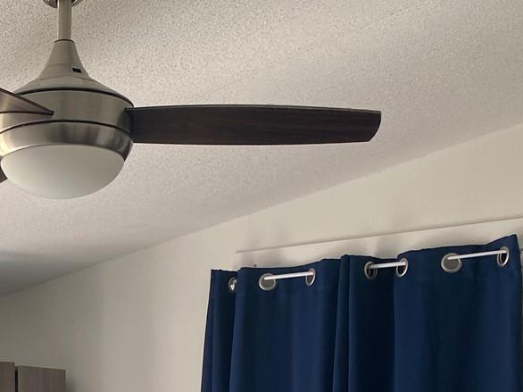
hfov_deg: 25.7
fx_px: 1072
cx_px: -28
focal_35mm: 71
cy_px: 479
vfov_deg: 19.4
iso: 32
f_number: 1.8
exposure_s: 1/122
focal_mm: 4.25
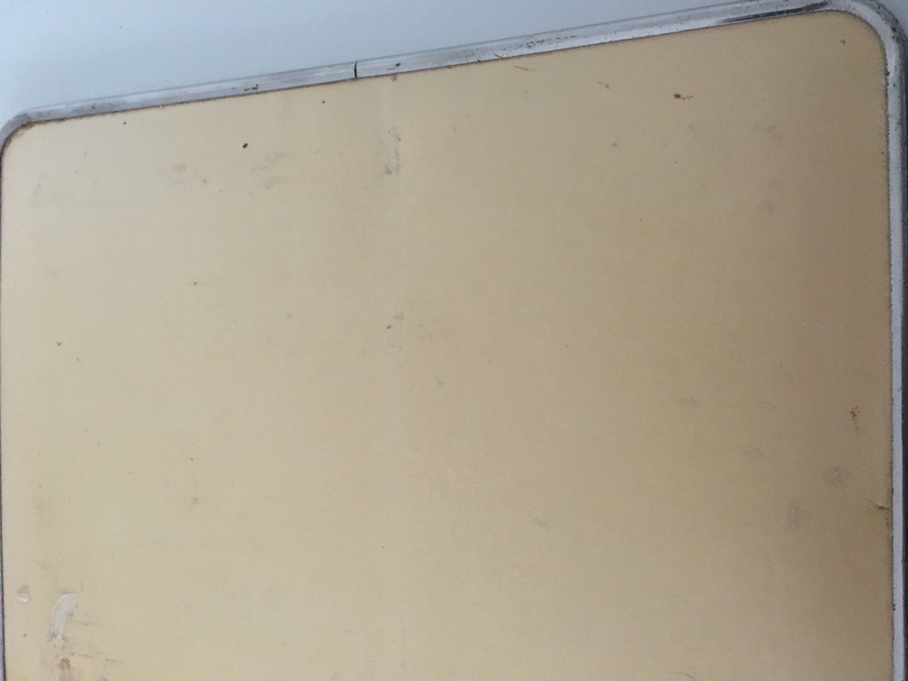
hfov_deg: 61.7
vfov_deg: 48.2
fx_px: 761
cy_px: 340
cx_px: 454
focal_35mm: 29
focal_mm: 4.15
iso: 320
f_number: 2.2
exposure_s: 1/17
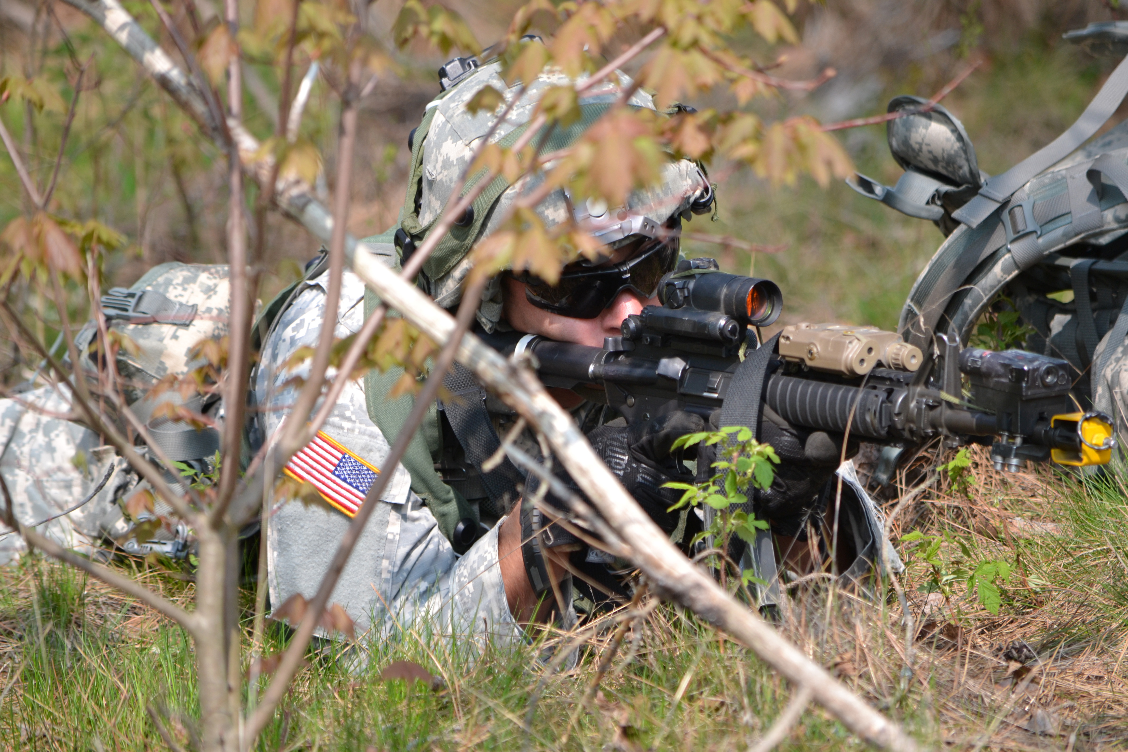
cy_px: 375
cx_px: 563
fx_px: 11310
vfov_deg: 3.8
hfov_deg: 5.7
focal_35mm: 361
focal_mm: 240
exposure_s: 1/500
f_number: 5.6
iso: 320
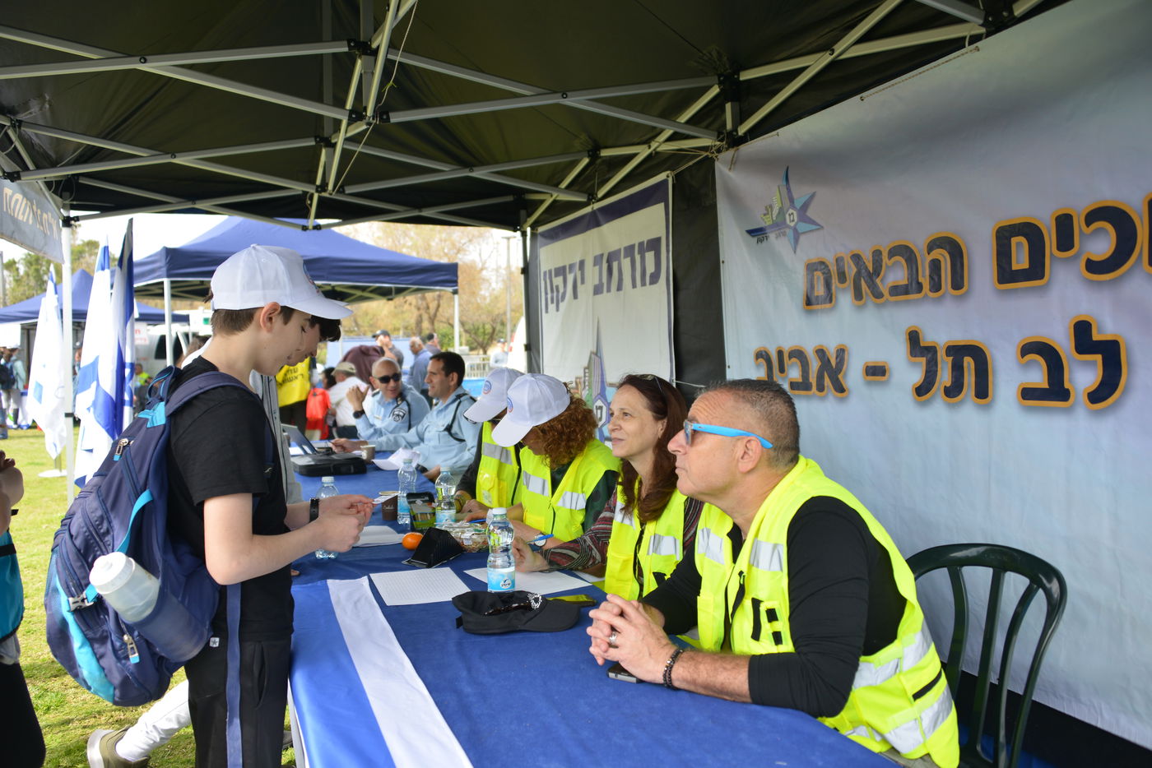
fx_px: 896
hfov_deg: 65.5
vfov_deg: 46.4
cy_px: 384
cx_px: 576
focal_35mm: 28
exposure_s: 1/640
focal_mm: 28
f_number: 3.5
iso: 320
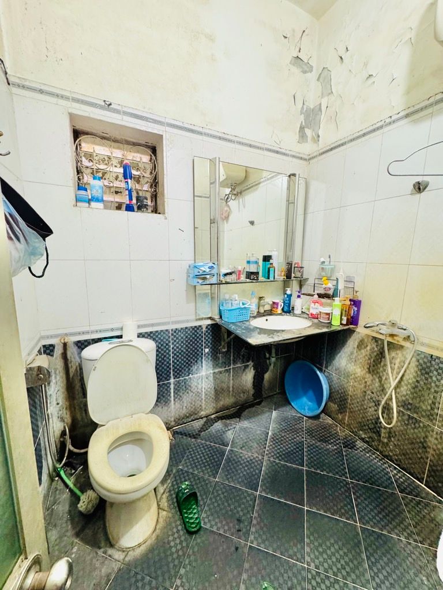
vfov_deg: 102.1
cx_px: 222
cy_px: 295
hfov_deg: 85.7
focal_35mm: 14
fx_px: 239
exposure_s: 1/50
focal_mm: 2.22
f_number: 2.2
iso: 250
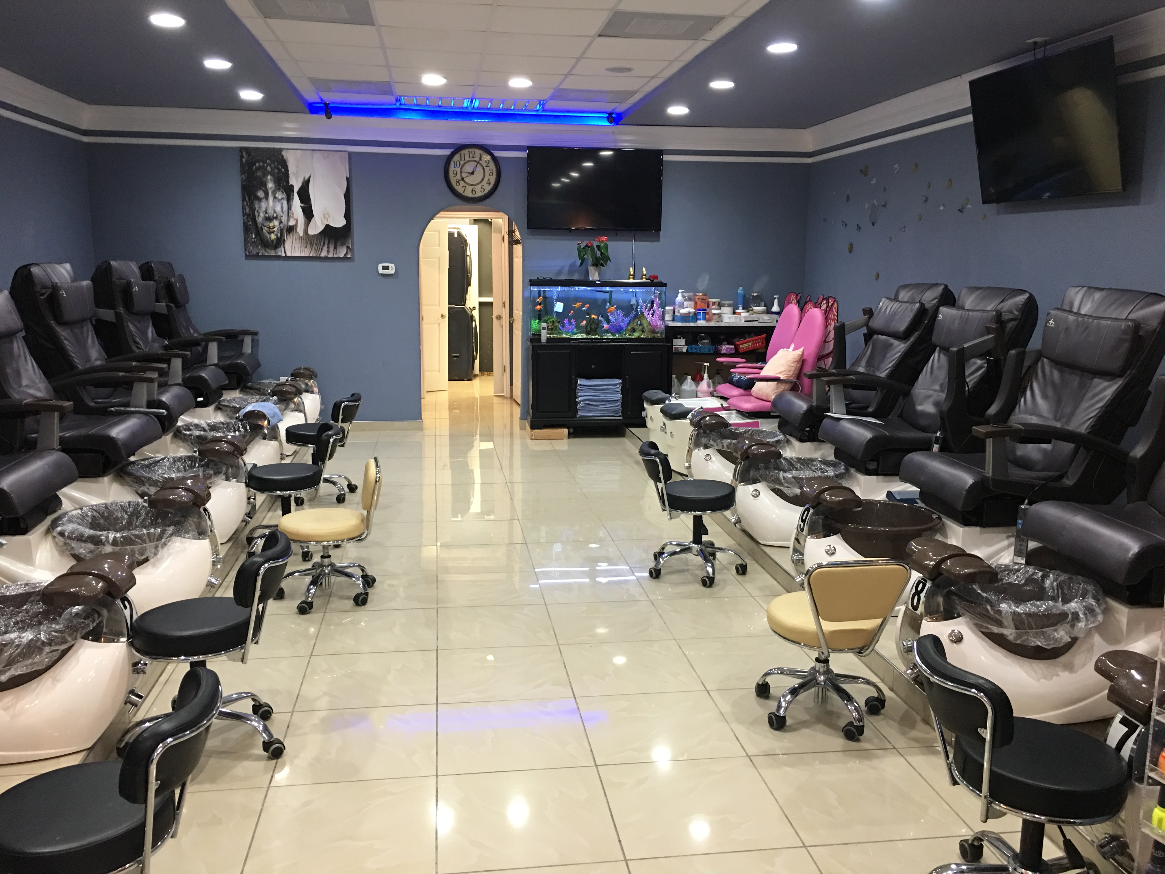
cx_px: 582
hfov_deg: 61.7
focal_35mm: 29
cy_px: 437
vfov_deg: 48.2
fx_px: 976
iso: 80
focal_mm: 4.15
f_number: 2.2
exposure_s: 1/15
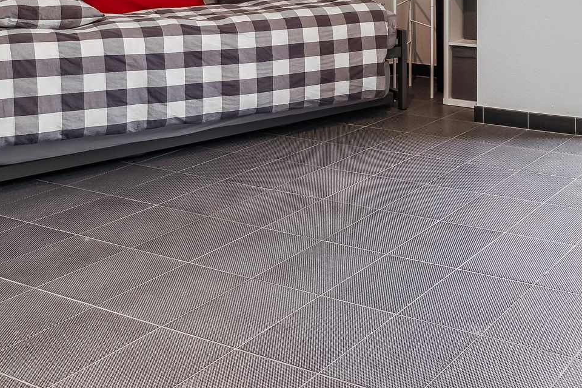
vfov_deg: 29.0
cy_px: -74
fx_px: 647
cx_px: 647
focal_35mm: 40
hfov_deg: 39.3
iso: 100
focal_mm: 15
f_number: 9.5
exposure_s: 1/8
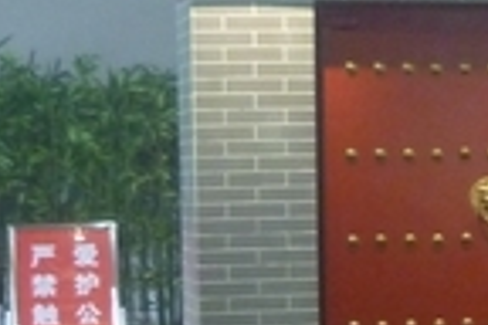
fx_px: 2074
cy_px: 223
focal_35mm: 153
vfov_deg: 9.0
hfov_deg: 12.9
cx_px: 651
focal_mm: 5.5
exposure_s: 1/15
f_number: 2.8
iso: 400
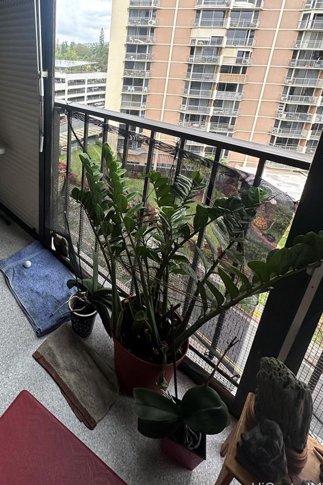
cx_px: 76
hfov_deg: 56.2
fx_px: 282
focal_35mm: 21
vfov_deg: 77.3
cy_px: 144
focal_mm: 2.22
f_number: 2.2
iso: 40
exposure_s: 1/144
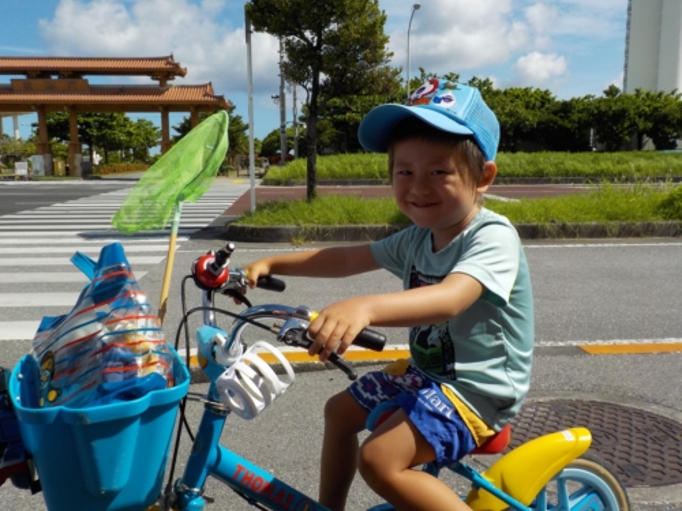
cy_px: 256
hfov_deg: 60.0
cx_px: 341
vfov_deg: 46.8
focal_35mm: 30
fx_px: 591
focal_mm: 4.1
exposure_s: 1/2000
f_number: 3.3
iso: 125
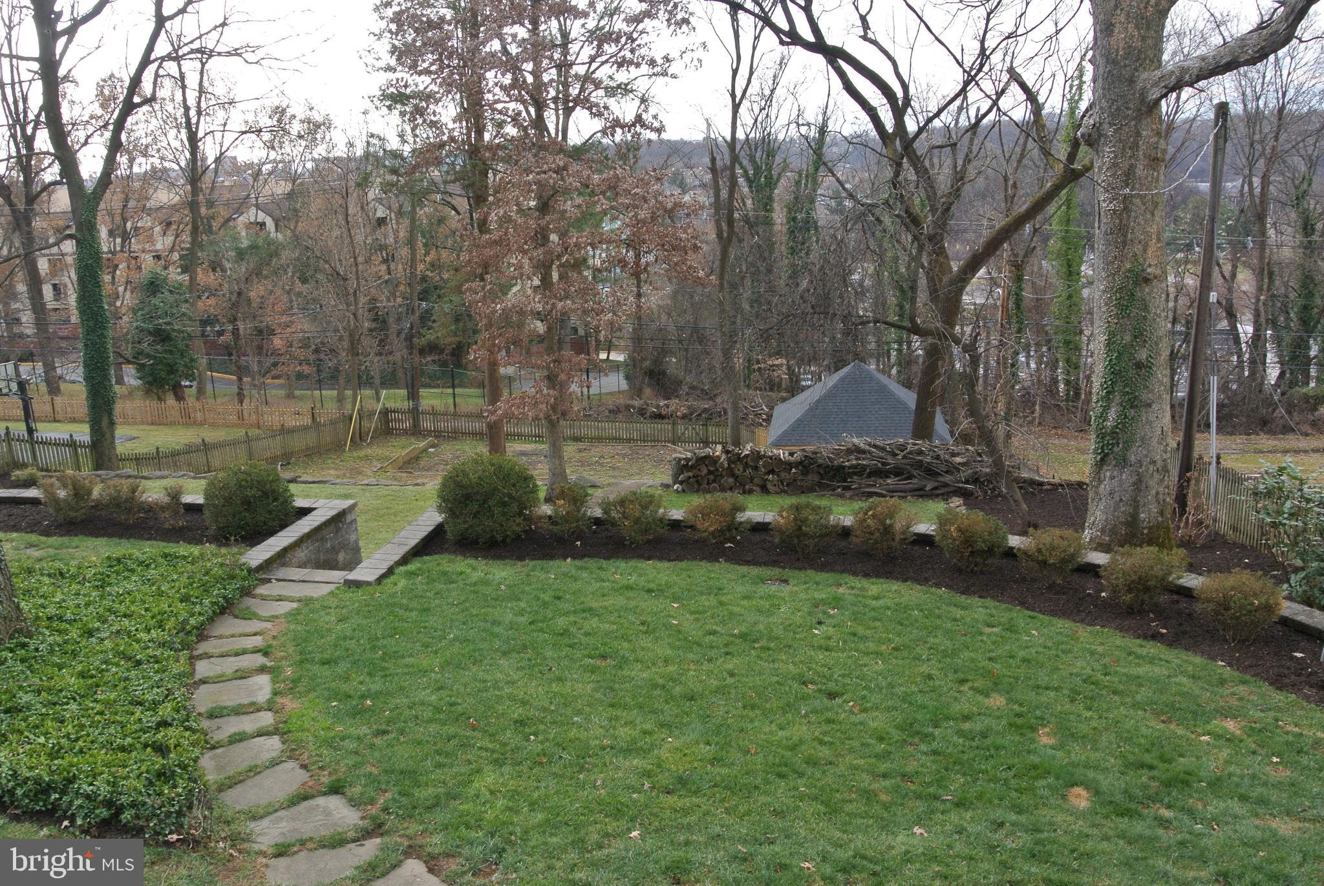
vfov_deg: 42.4
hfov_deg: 60.2
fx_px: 1141
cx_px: 662
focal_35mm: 31
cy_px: 443
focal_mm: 11.8
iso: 100
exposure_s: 1/60
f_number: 7.1
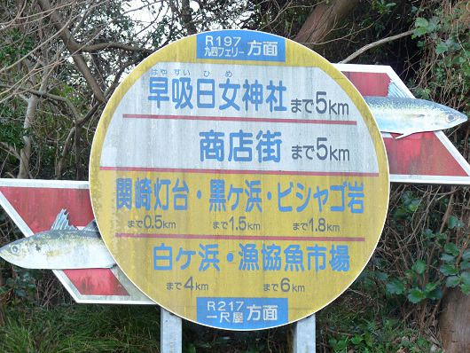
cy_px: 176
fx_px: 1875
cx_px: 235
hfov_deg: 14.3
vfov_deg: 10.8
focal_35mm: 138
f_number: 3.6
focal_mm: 24.5
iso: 160
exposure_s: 1/50
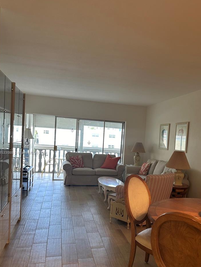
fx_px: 240
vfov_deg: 58.1
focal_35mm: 31
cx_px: 124
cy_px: 153
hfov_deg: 45.1
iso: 125
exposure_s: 1/120
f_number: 1.78
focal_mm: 6.86
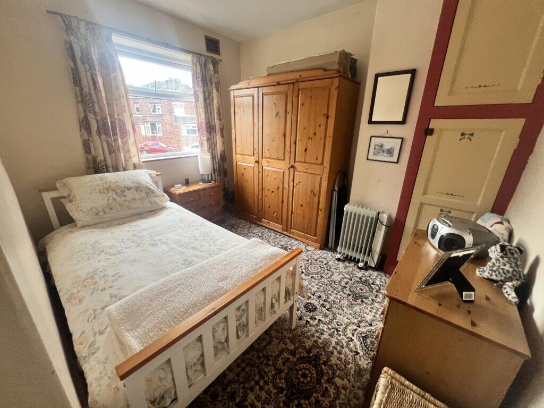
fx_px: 204
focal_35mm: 13
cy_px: 204
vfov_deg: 89.9
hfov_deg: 106.2
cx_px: 272
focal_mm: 1.57
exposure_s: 1/100
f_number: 1.8
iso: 160
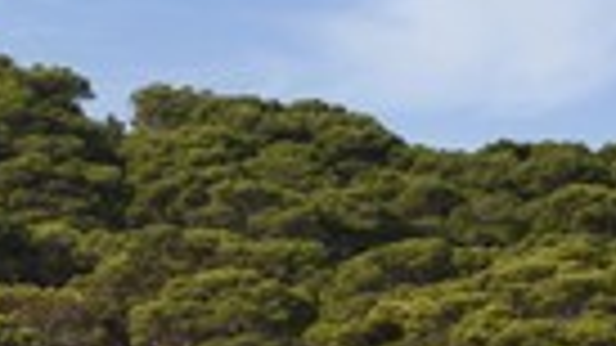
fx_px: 8623
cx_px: -49
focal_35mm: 528
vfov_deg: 2.3
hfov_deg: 4.1
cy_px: 404
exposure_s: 1/400
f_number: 11
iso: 200
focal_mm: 165
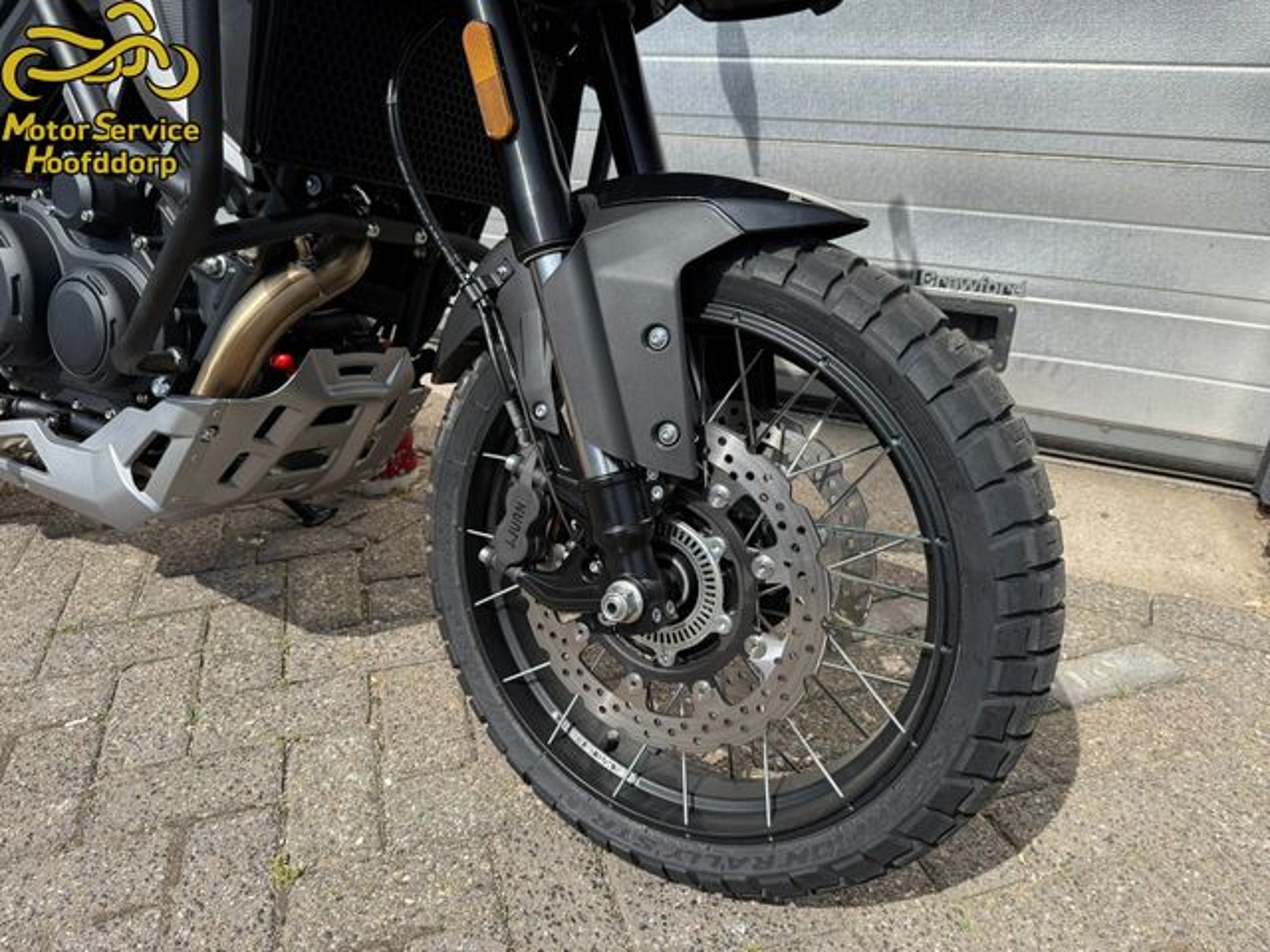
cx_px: 635
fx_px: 881
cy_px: 476
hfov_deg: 71.6
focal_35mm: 24
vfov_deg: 56.8
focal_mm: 6.76
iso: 80
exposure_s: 1/3021
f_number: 1.78
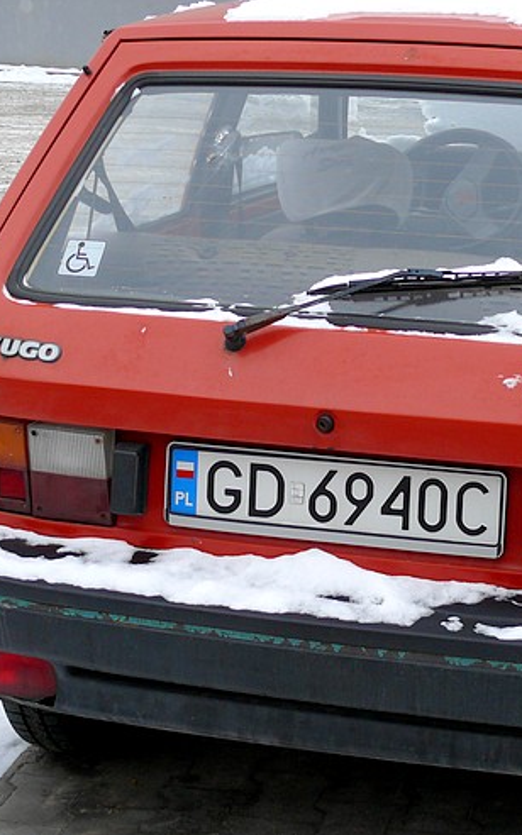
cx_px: 381
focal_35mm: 86
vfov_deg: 24.1
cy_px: 447
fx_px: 1958
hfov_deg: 15.1
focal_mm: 10.5
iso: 100
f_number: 3.2
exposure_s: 1/80
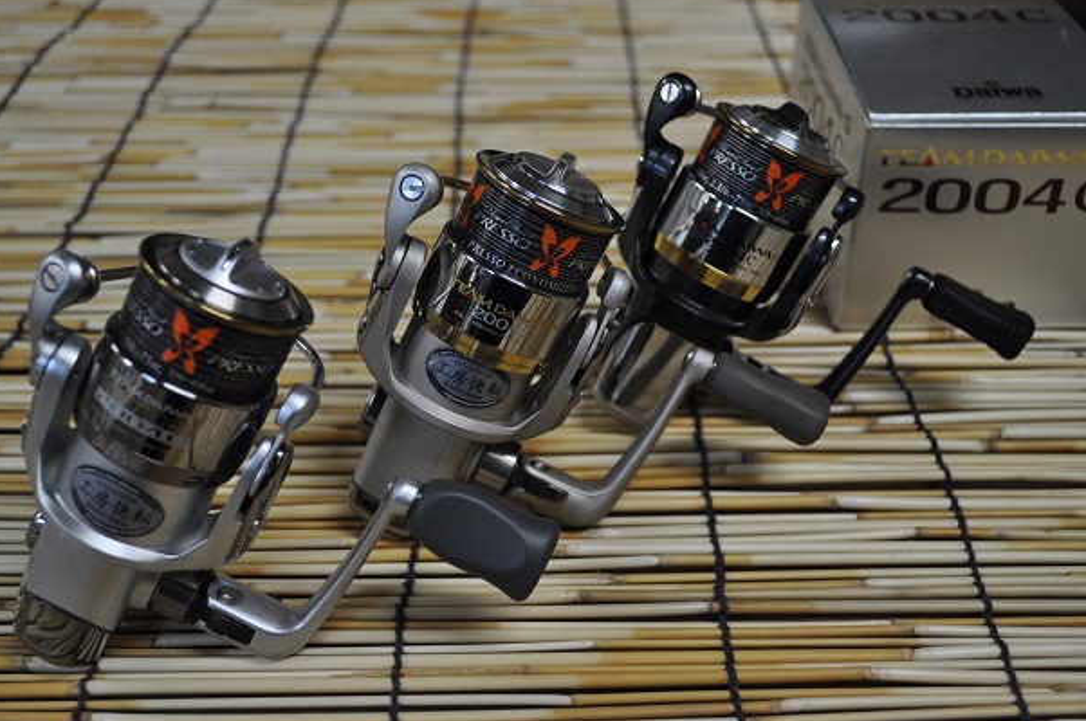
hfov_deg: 42.3
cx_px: 514
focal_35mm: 47
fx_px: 1402
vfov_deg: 28.9
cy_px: 362
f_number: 4.5
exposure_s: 1/60
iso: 640
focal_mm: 29
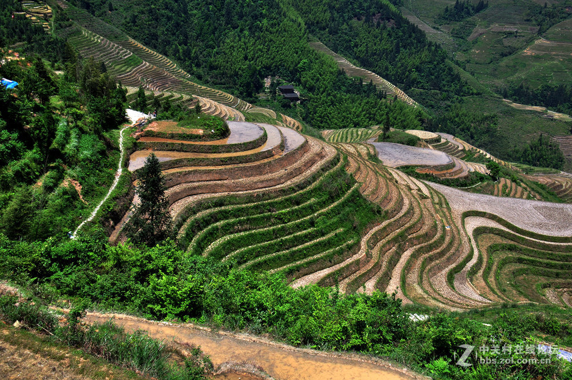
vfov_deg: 34.1
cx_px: 286
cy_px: 190
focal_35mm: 39
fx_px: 619
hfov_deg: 49.6
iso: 200
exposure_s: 1/400
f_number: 8
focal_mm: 26
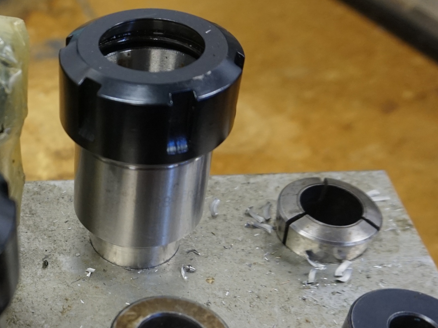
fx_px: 747
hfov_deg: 30.1
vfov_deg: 24.5
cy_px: 258
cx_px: -14
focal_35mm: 59
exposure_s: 1/60
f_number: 4
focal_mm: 16
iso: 800
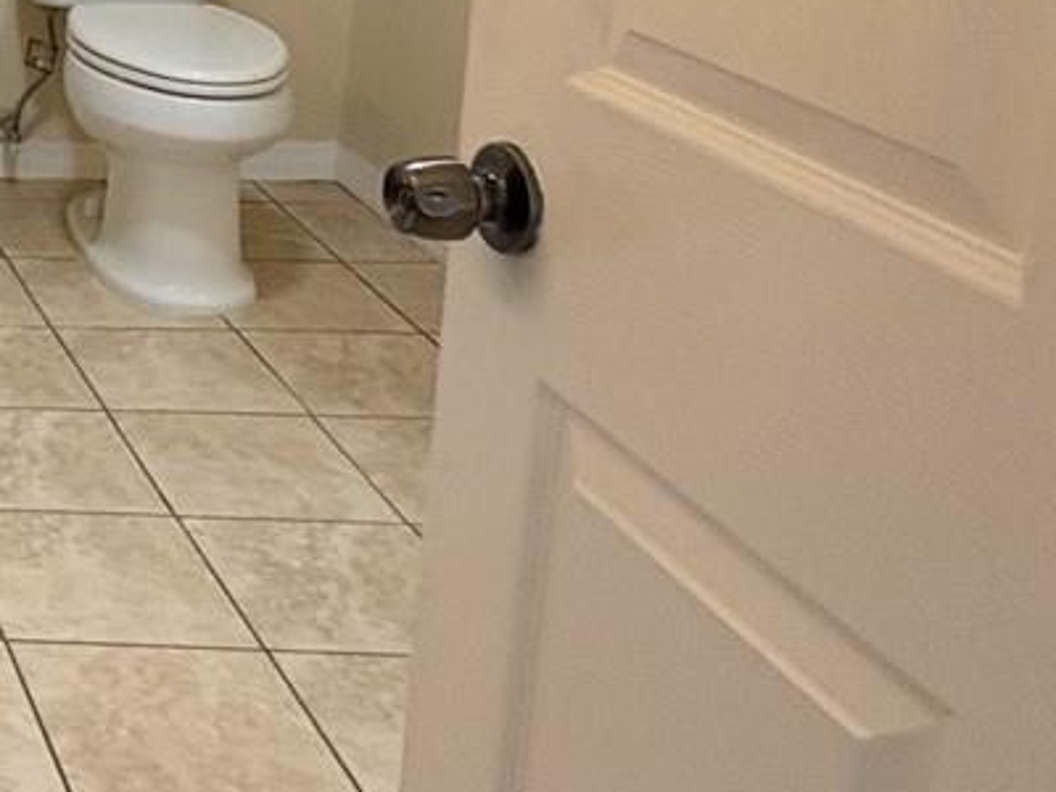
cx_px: -612
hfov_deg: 24.6
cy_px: -98
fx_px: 1708
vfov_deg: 24.2
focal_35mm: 56
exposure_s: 1/60
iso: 200
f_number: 2.2
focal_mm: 2.22
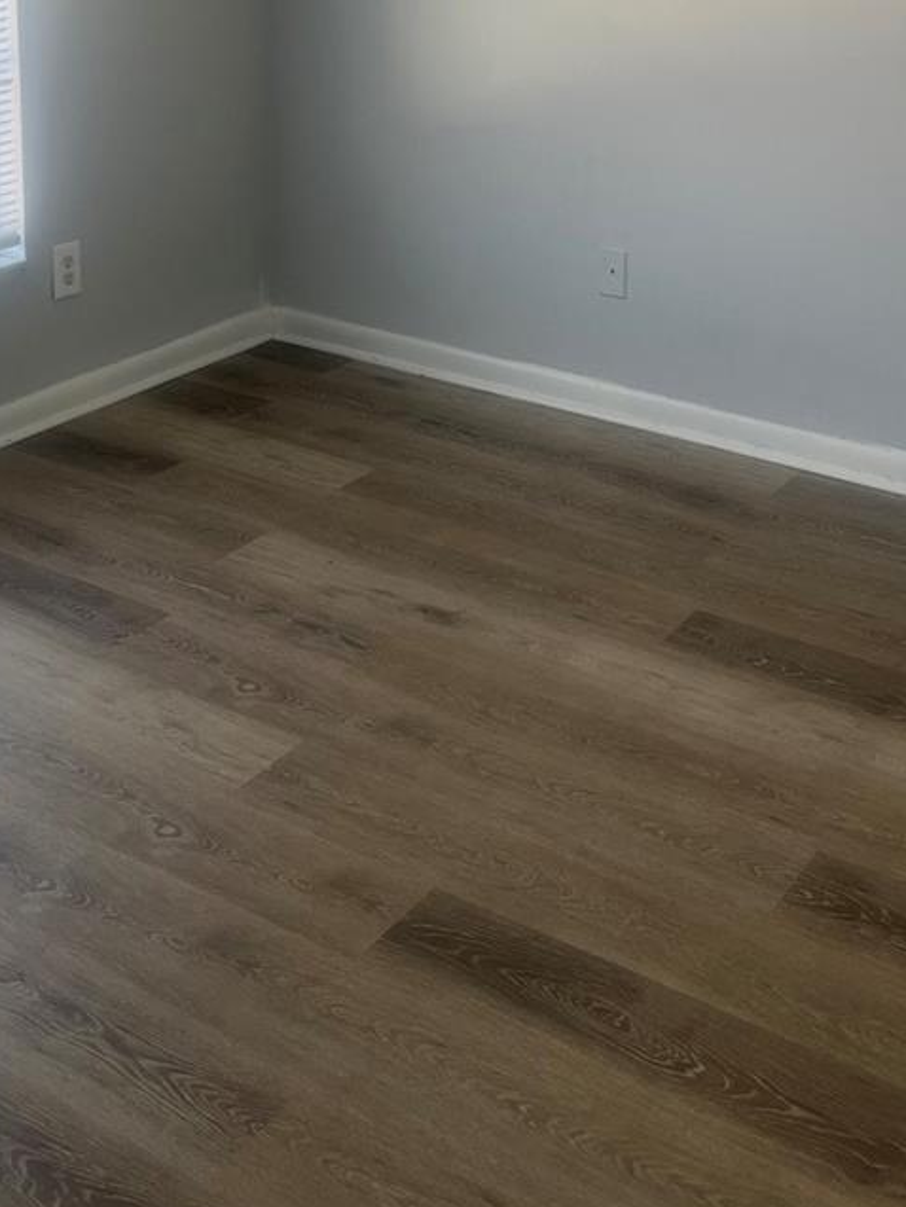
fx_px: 1709
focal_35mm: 49
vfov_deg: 36.2
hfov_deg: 29.7
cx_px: 500
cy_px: 91
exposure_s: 1/121
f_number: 1.5
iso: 40
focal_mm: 5.7
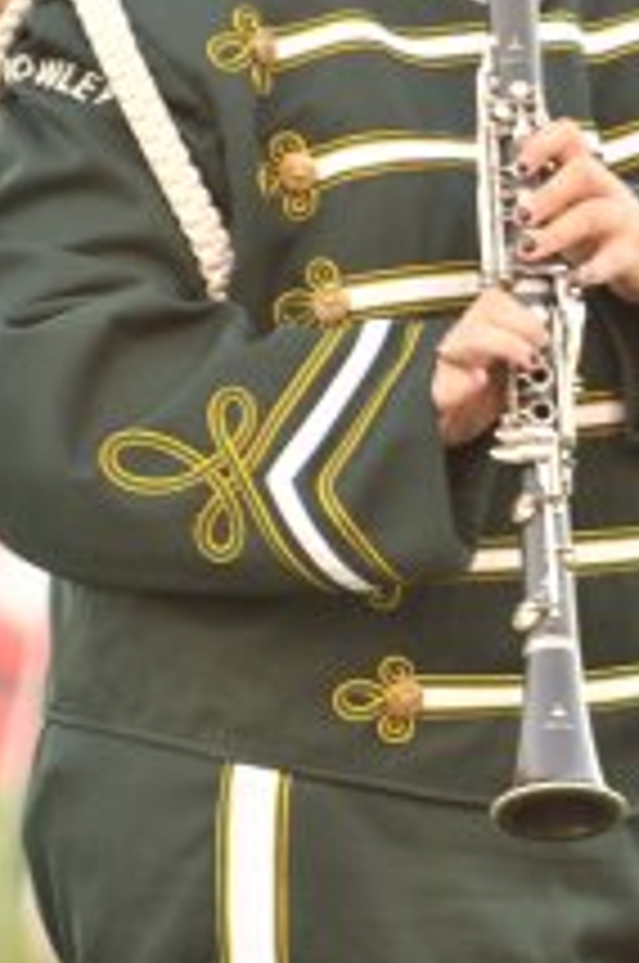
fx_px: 22516
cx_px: 529
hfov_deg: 1.6
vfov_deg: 2.4
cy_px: 675
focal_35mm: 843
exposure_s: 1/200
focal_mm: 200
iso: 200
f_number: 2.8
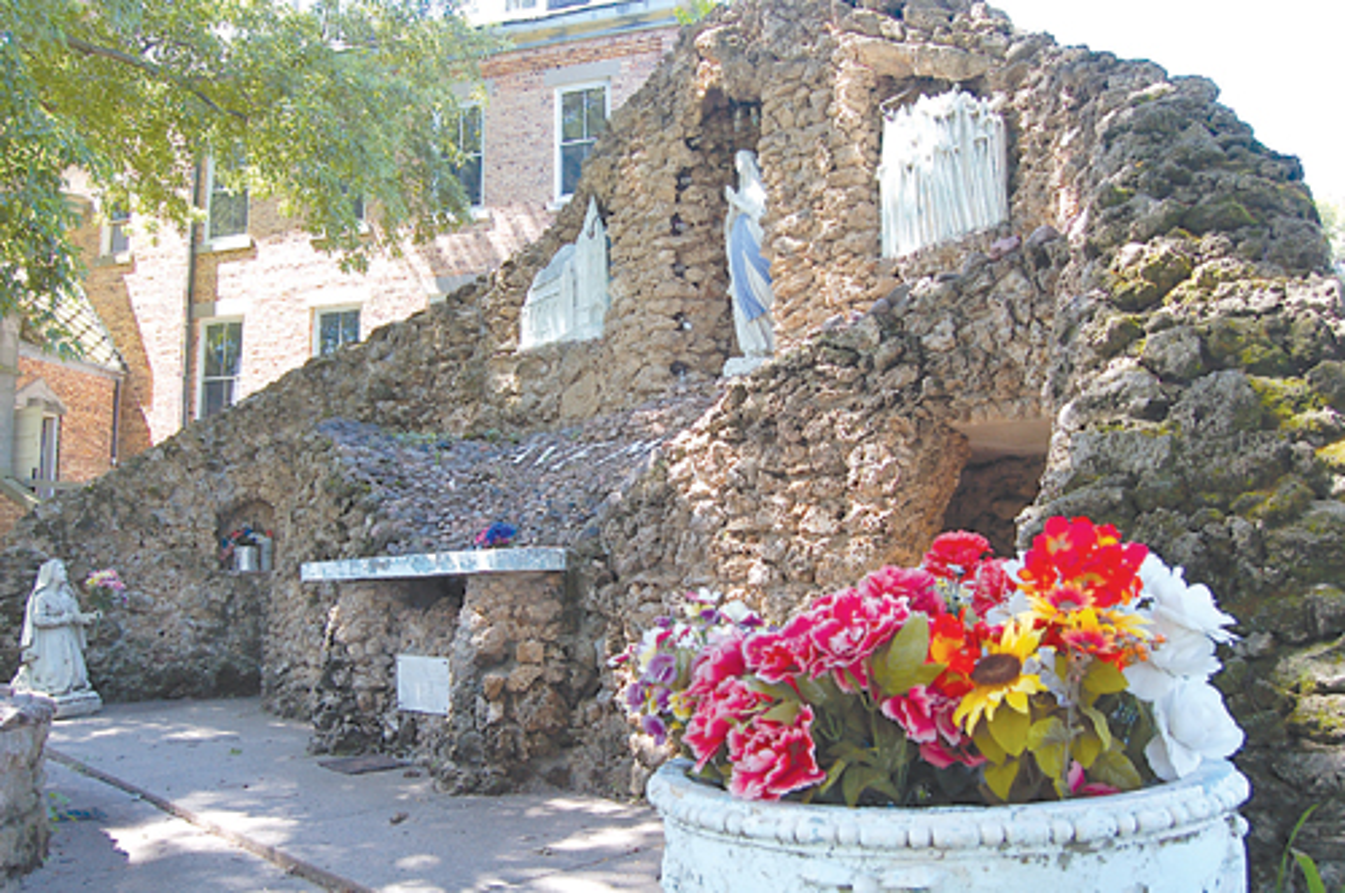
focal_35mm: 28
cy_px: 446
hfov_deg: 64.6
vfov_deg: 45.6
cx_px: 672
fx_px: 1063
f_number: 5.6
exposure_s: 1/125
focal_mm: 19
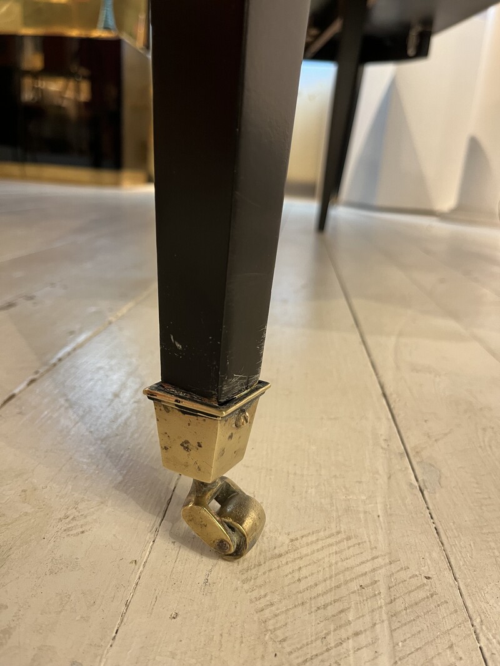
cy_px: 333
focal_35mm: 26
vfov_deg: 67.3
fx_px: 501
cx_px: 250
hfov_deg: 53.1
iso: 200
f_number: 1.6
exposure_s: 1/50
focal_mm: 5.1
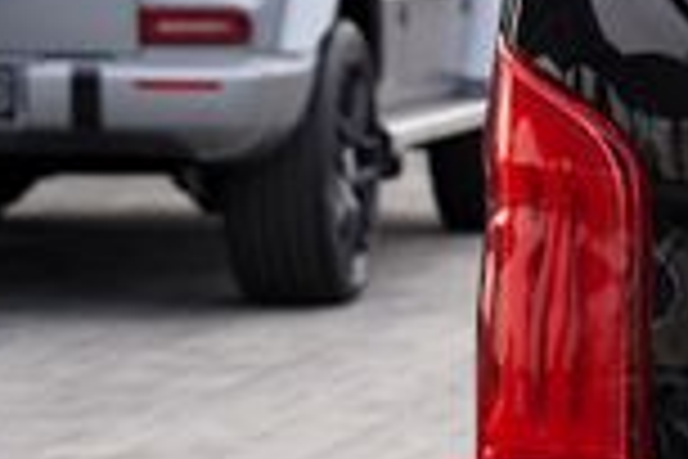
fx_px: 6268
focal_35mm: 328
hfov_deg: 6.0
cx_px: 1736
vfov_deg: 4.2
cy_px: 317
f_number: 4.5
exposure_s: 1/125
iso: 100
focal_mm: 49
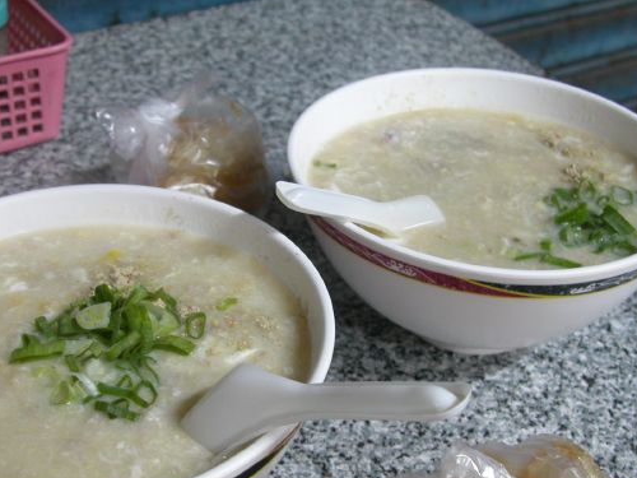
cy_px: 301
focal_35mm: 56
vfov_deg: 26.0
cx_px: 303
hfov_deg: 34.3
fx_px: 1031
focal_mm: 8.9
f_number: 2.8
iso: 100
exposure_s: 1/2.7
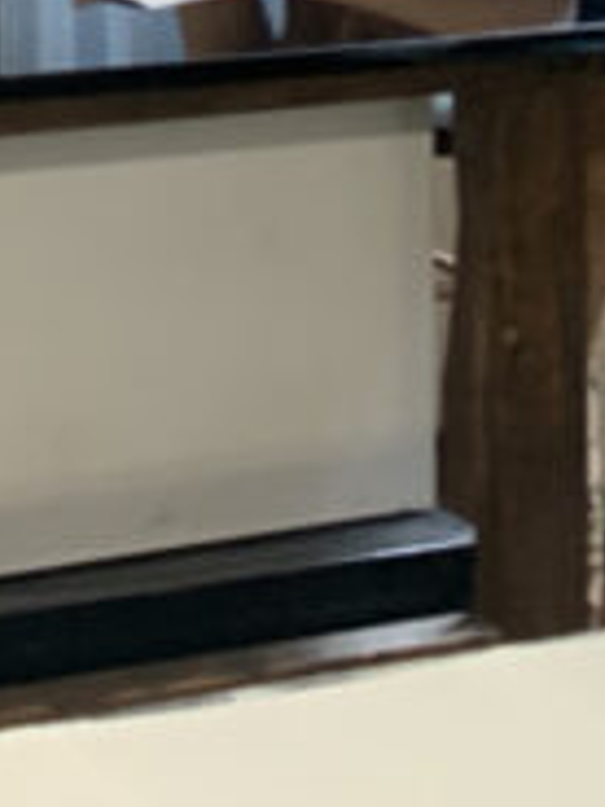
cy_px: -1048
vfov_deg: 11.5
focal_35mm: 145
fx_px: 3379
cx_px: -605
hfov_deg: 9.6
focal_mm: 4.25
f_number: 1.8
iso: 100
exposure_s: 1/60
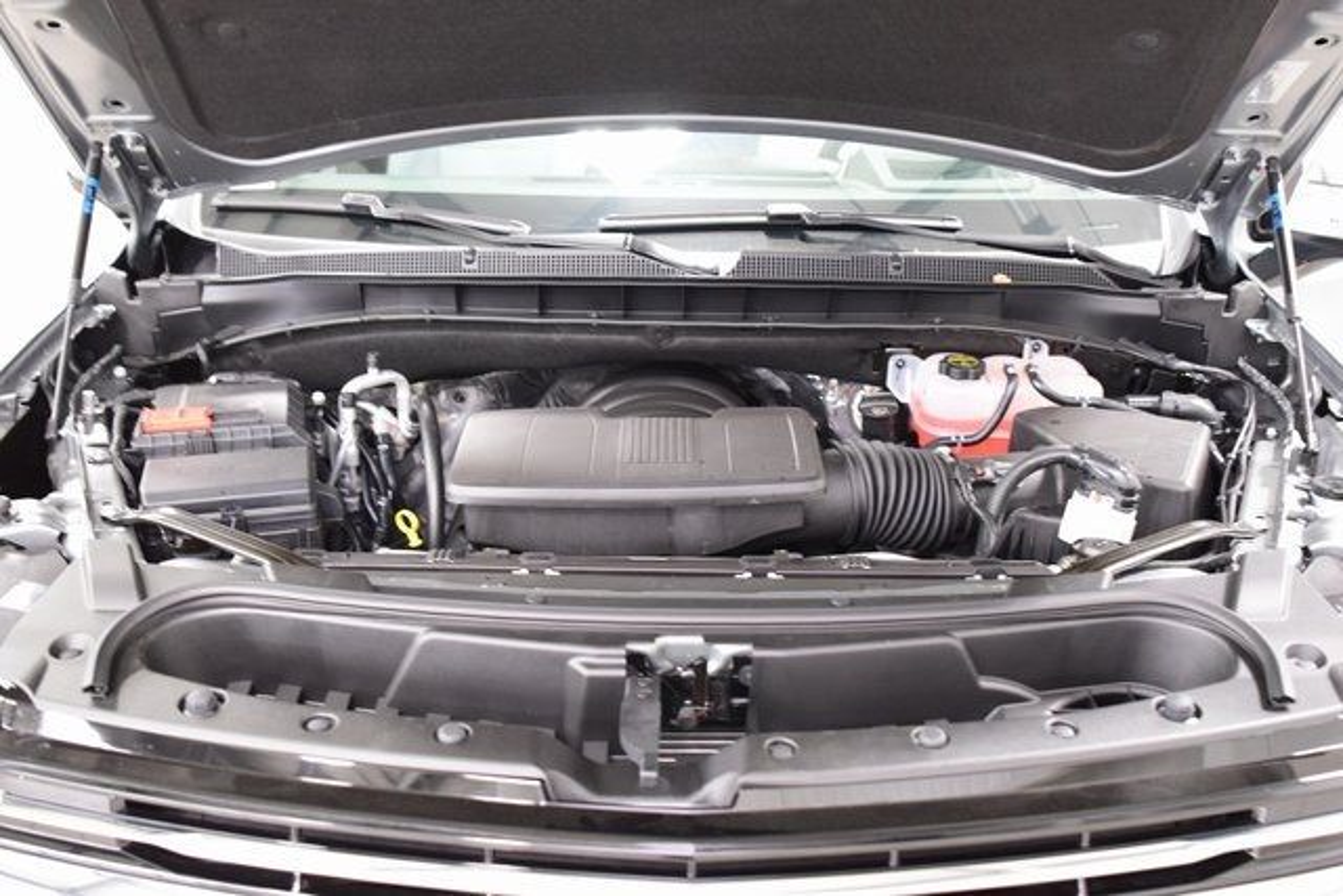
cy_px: 448
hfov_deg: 53.1
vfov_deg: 36.9
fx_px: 1343
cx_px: 672
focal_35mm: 36
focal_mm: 24
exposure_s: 1/20
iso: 1600
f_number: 2.8
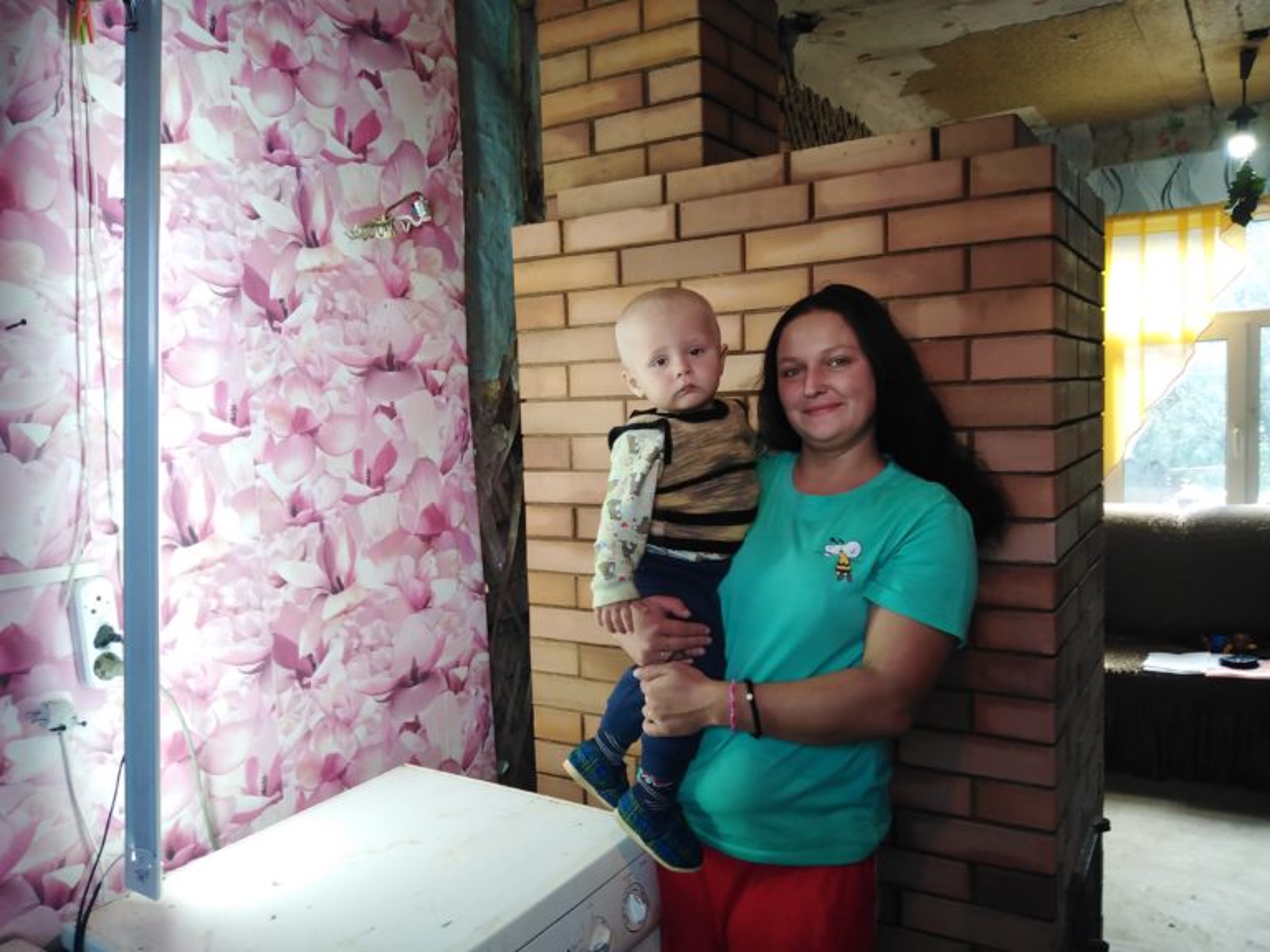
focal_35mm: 26
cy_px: 476
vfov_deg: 53.1
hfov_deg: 67.3
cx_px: 635
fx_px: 954
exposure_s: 1/33.1
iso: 100
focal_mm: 3.59
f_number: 1.8
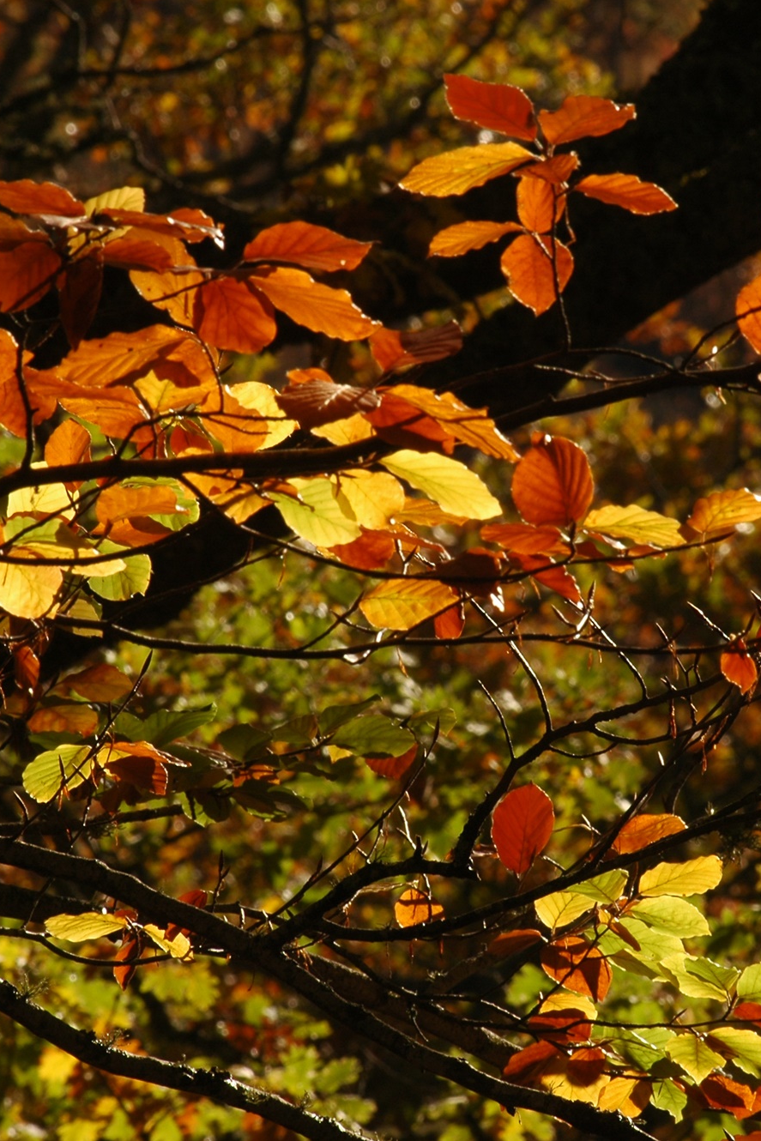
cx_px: 516
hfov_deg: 3.0
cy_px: 570
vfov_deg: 4.6
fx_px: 14296
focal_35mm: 451
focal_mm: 200
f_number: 22
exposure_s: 1/60
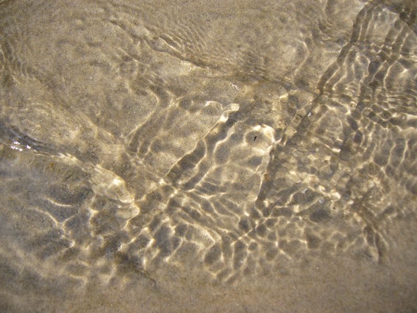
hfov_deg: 52.6
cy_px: 156
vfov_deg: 40.7
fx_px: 422
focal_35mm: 35
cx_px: 208
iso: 80
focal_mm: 5.8
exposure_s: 1/500
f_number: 2.8
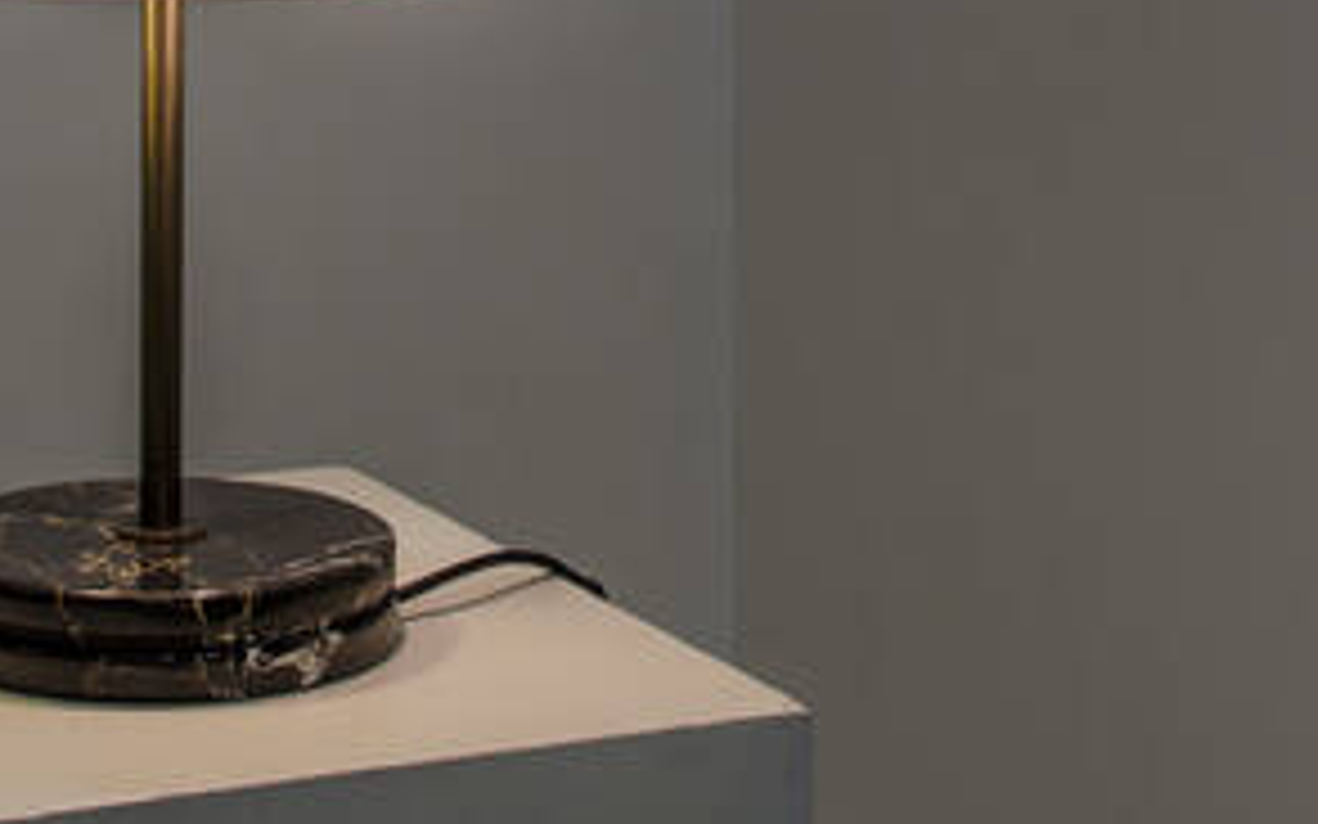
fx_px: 4714
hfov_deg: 15.8
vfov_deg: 9.9
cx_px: 171
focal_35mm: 131
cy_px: -101
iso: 100
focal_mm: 35
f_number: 8
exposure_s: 1/5
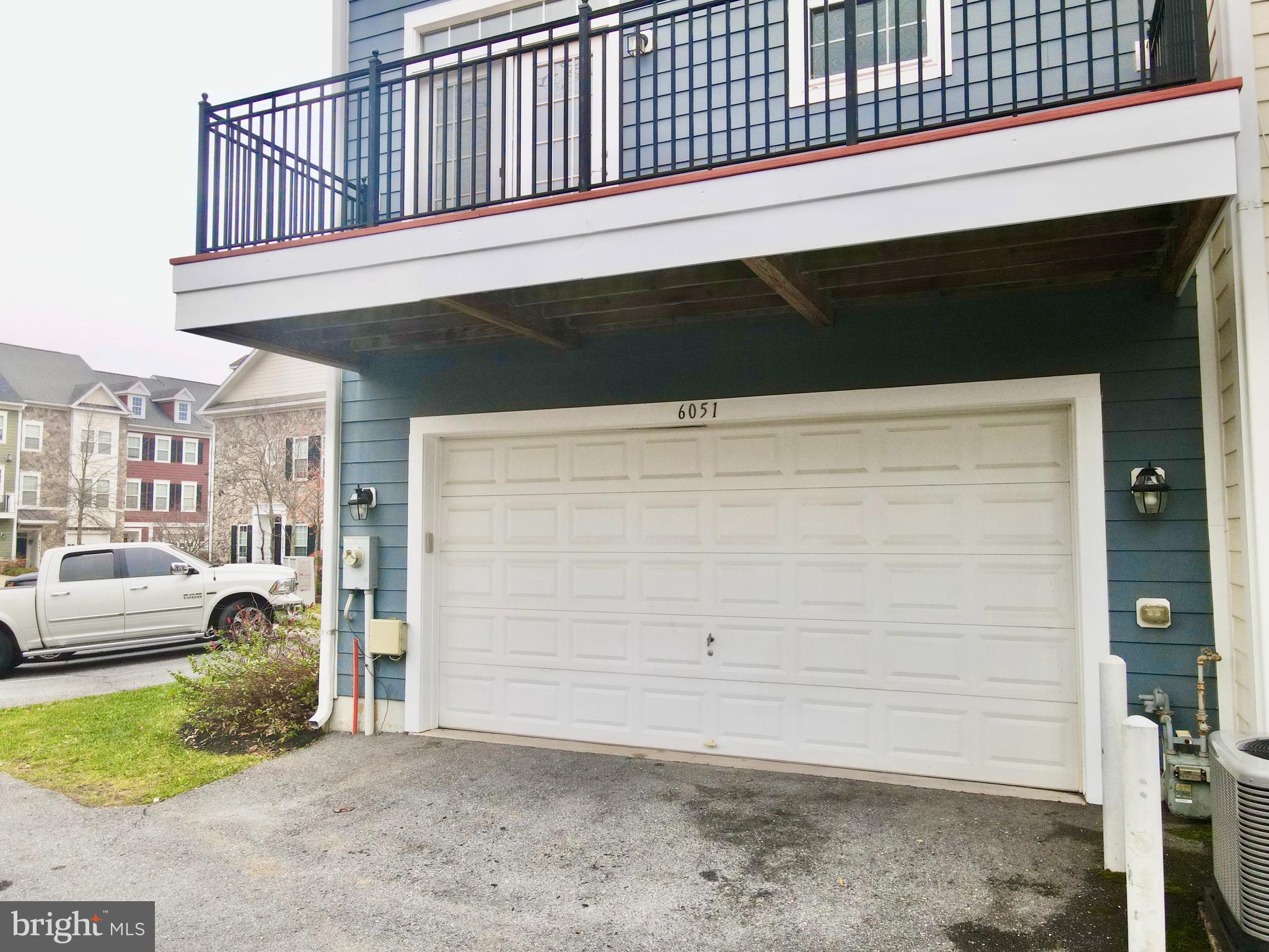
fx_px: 880
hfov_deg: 71.6
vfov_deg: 56.8
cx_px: 634
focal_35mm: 24
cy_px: 476
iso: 420
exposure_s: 1/13
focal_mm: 4.5
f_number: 2.8
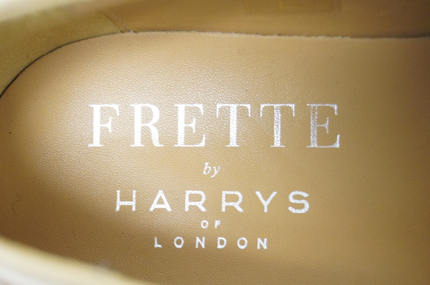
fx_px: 984
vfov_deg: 16.5
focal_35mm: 82
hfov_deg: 24.7
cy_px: 142
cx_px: 215
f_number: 5.6
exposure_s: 1/60
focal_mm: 55
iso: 3200
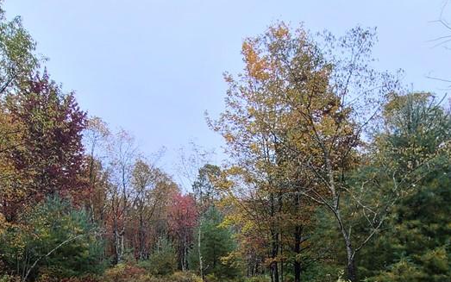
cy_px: 289
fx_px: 332
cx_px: 241
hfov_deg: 68.3
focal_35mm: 27
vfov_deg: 39.8
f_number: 2.2
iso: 50
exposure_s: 1/224
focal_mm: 2.2
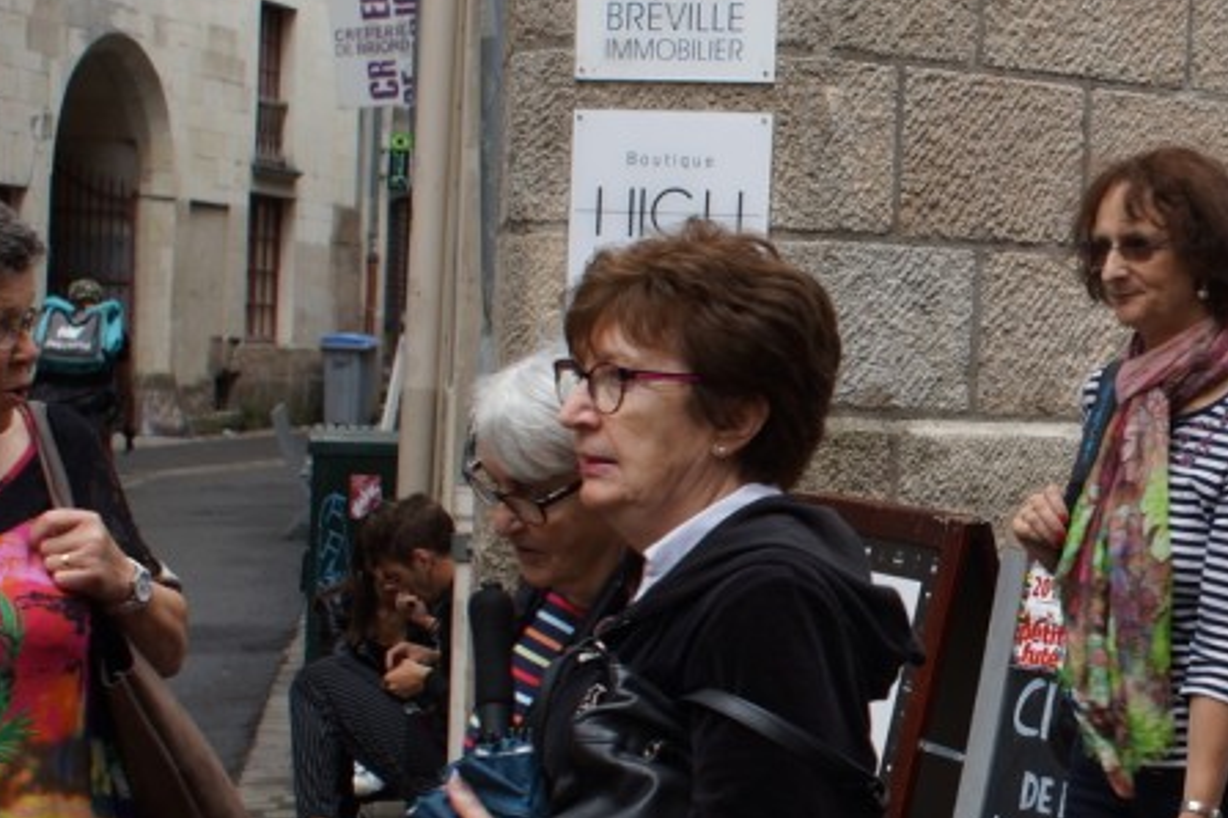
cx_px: 1365
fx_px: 3513
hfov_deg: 19.0
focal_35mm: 103
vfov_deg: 13.3
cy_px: 497
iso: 100
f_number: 5.6
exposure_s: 1/160
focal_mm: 30
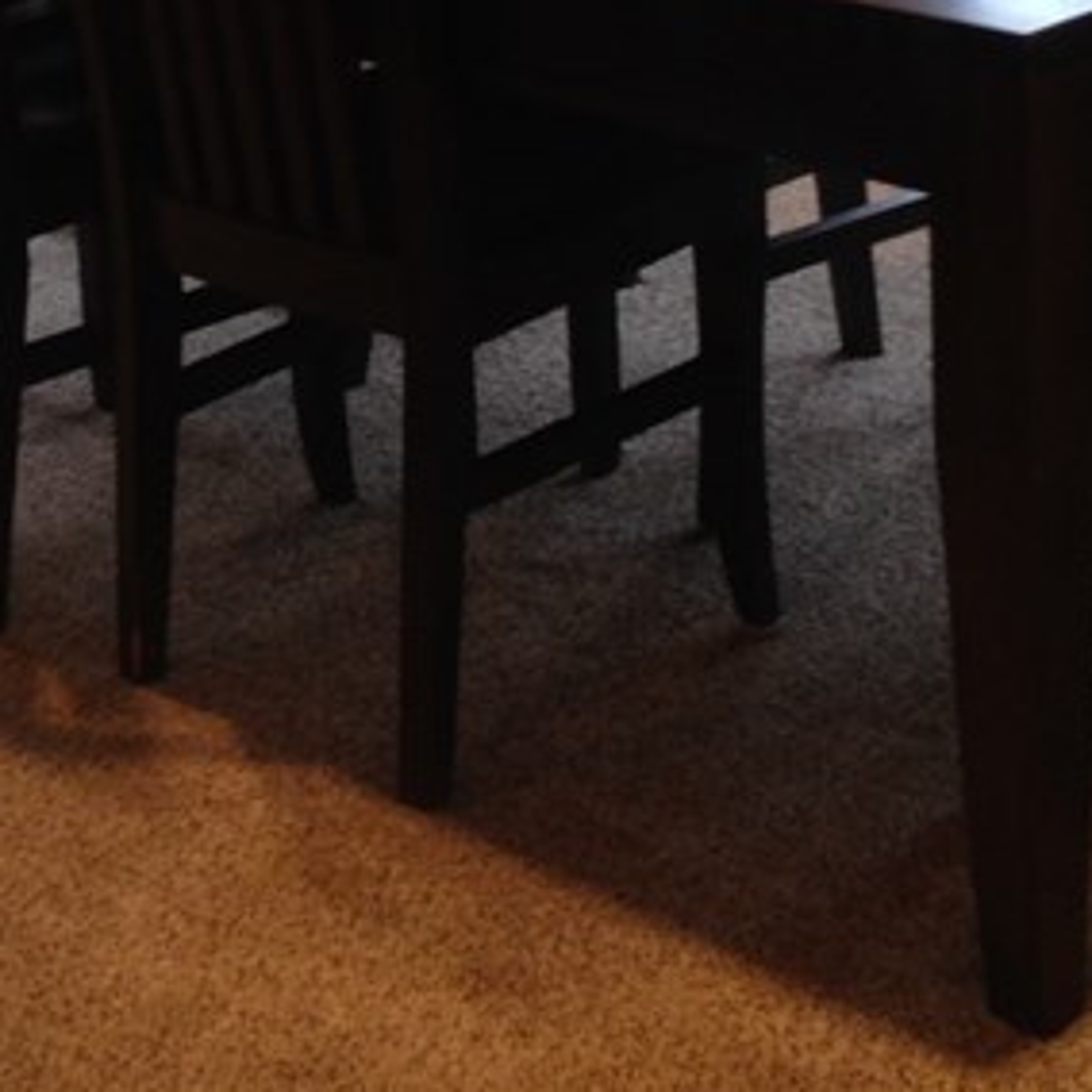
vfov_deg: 16.0
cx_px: 242
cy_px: -158
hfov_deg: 16.5
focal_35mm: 105
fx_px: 3747
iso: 80
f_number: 2.4
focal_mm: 4.12
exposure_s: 1/20
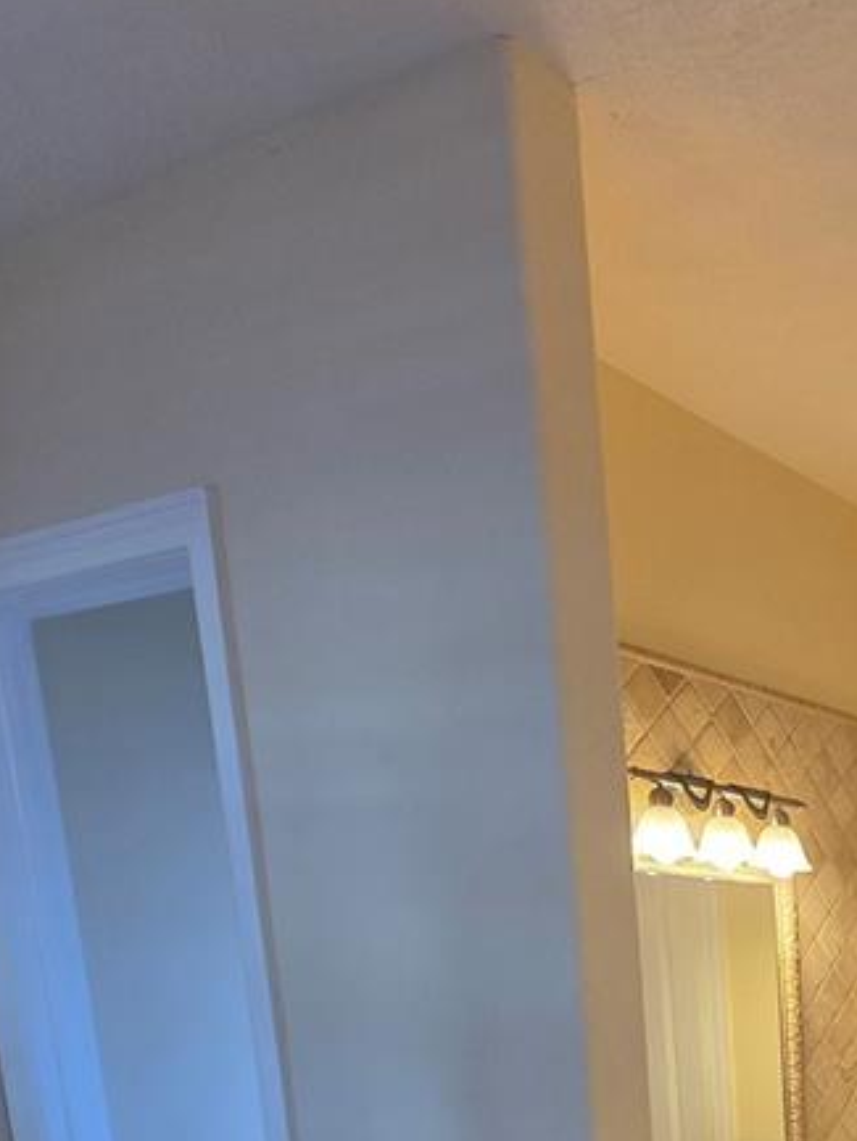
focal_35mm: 36
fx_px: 1188
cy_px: 1254
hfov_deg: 30.8
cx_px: 1121
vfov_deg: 41.1
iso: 100
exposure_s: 1/120
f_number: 1.9
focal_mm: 2.2
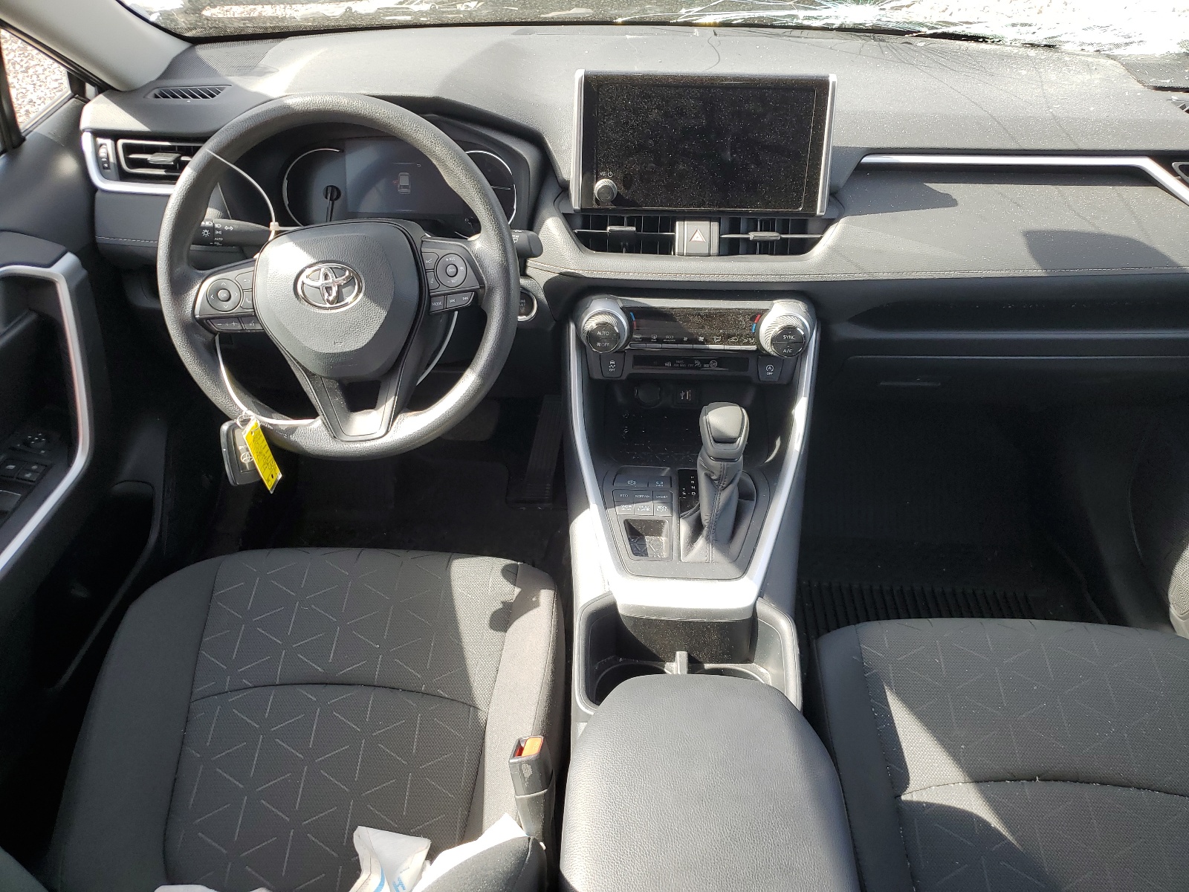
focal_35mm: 26
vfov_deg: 53.1
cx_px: 594
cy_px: 446
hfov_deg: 67.3
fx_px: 893
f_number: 1.5
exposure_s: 1/222
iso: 50
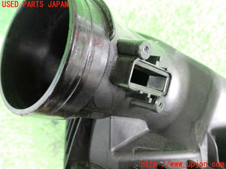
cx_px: 113
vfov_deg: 39.7
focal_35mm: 36
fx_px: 235
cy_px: 84
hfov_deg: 51.4
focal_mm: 6.37
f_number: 2.5
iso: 800
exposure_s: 1/40
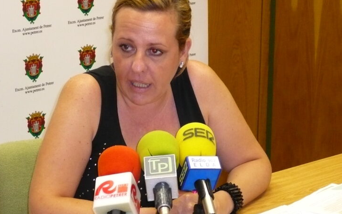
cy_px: 108
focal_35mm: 121
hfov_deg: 17.2
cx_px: 162
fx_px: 1128
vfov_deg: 10.8
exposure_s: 1/30
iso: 400
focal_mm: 14.3
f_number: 4.5
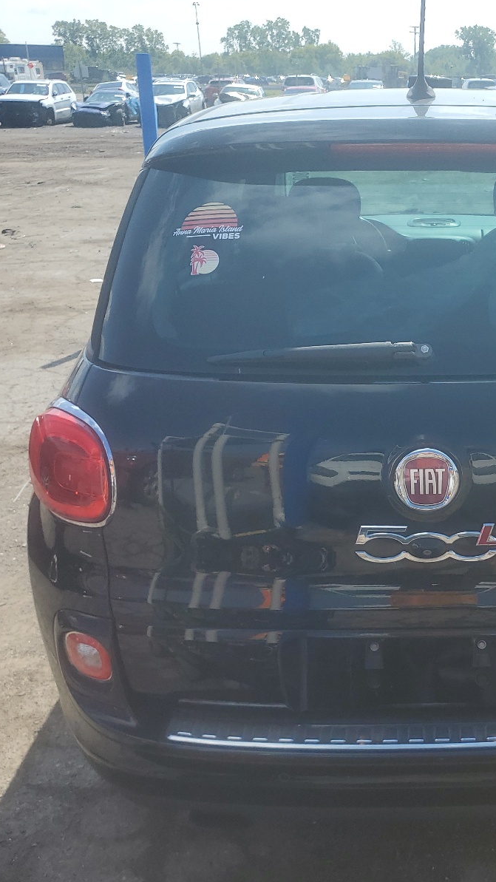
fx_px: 889
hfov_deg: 29.9
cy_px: 439
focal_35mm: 38
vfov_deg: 52.8
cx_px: 445
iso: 50
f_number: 1.5
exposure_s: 1/2500
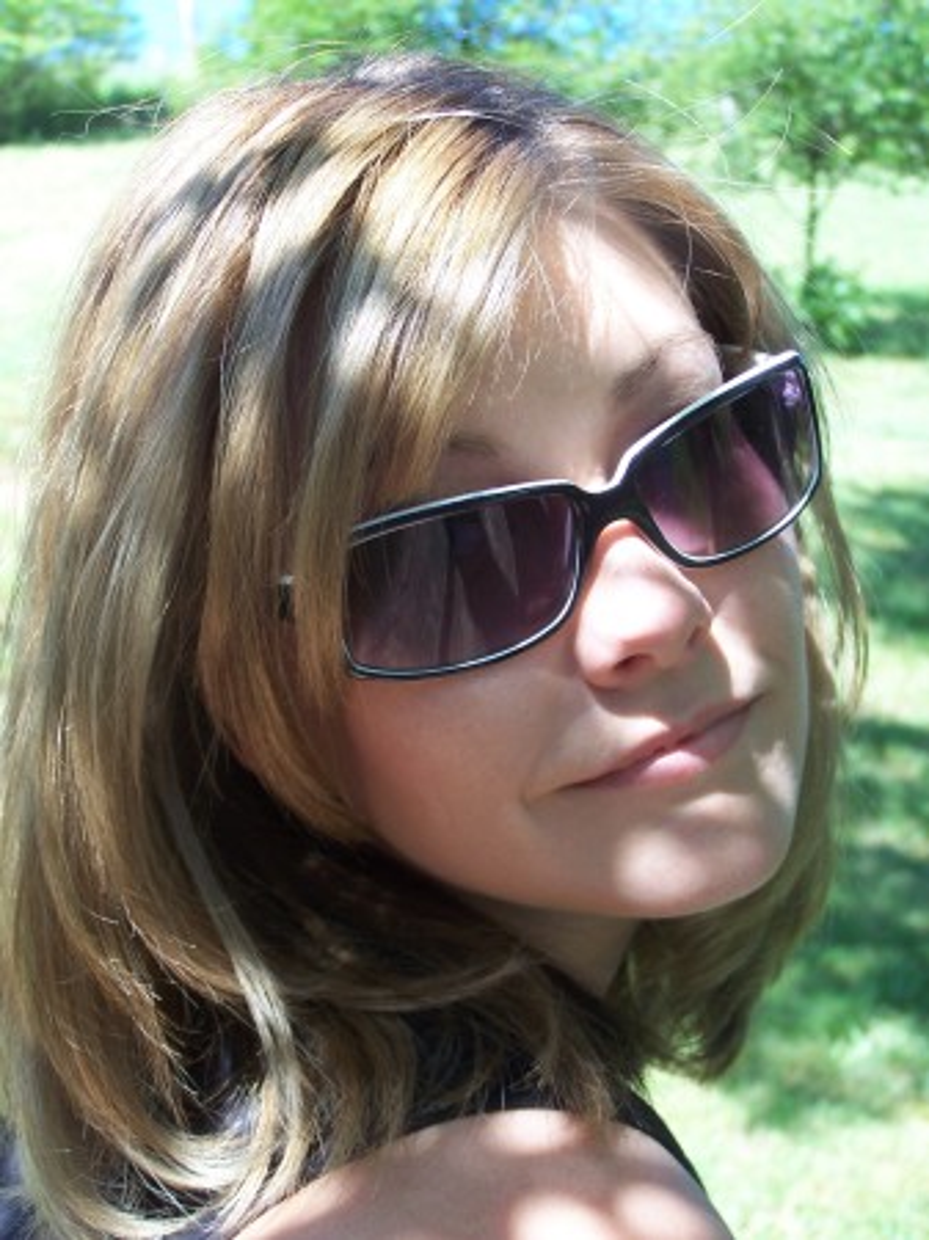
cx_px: 464
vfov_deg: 29.0
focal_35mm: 67
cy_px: 620
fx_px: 2400
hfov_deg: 21.9
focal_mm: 11.1
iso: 80
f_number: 3.2
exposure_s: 1/180
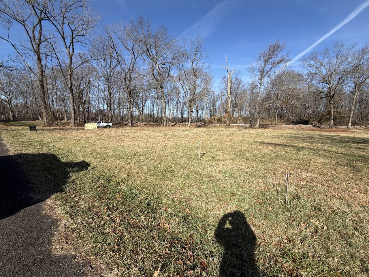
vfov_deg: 85.7
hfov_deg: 102.1
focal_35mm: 14
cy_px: 138
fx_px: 149
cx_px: 184
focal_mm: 2.22
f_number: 2.2
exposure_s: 1/770
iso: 25
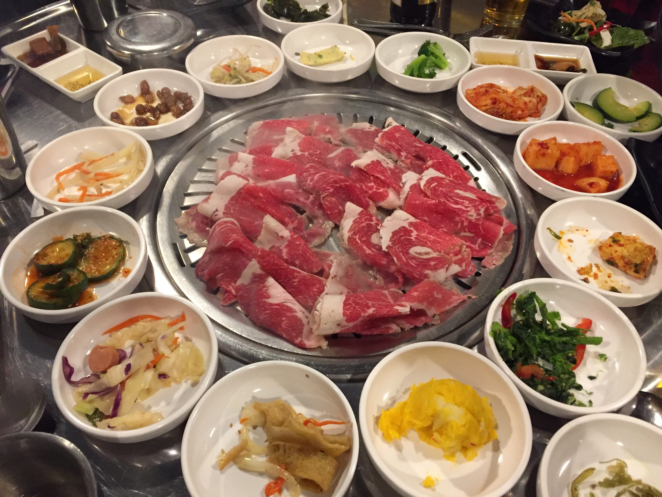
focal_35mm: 29
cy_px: 248
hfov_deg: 61.7
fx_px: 555
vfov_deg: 48.2
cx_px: 331
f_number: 2.2
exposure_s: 1/20
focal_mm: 4.15
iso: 250
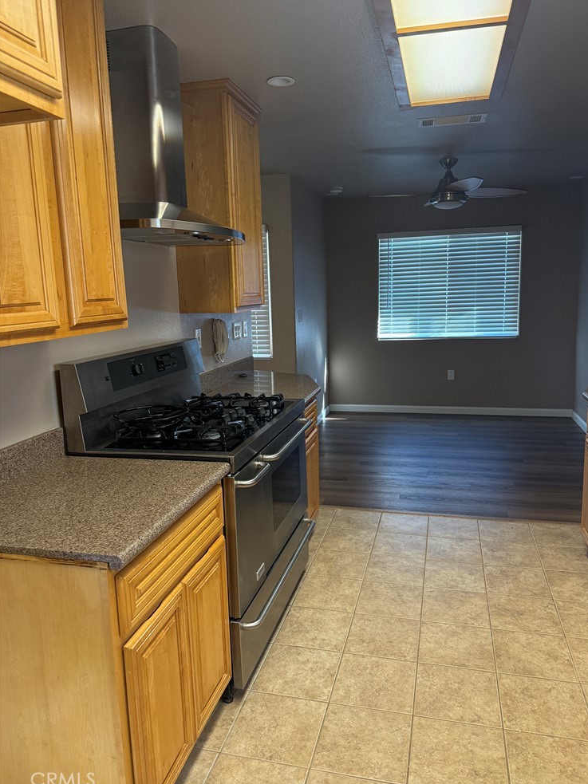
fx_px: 566
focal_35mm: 25
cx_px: 305
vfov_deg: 69.4
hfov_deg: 54.9
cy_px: 383
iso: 250
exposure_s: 1/120
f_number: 1.78
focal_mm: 6.76
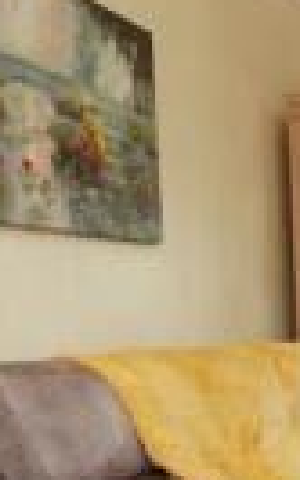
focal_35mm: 75
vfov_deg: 26.4
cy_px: 453
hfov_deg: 13.5
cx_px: 683
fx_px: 982
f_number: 4
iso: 400
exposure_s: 1/125
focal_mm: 10
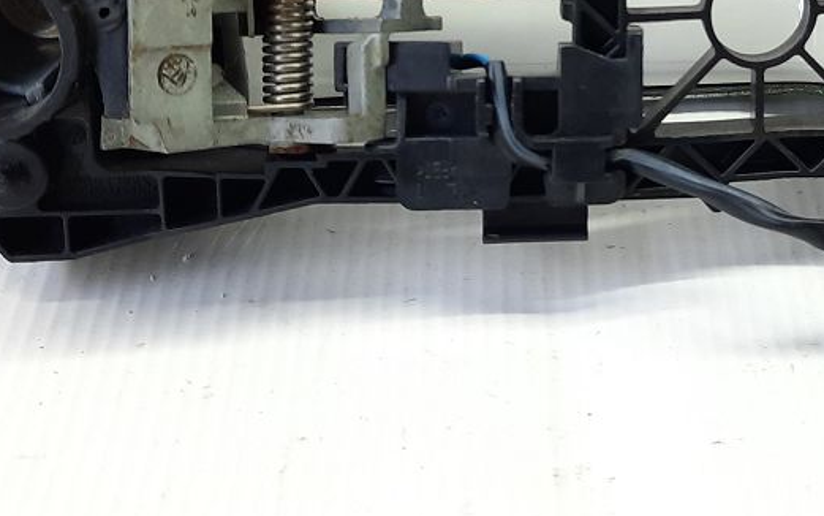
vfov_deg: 20.6
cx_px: 628
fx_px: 1370
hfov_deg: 32.8
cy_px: -3
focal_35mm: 61
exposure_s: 1/50
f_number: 2
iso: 100
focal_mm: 4.6
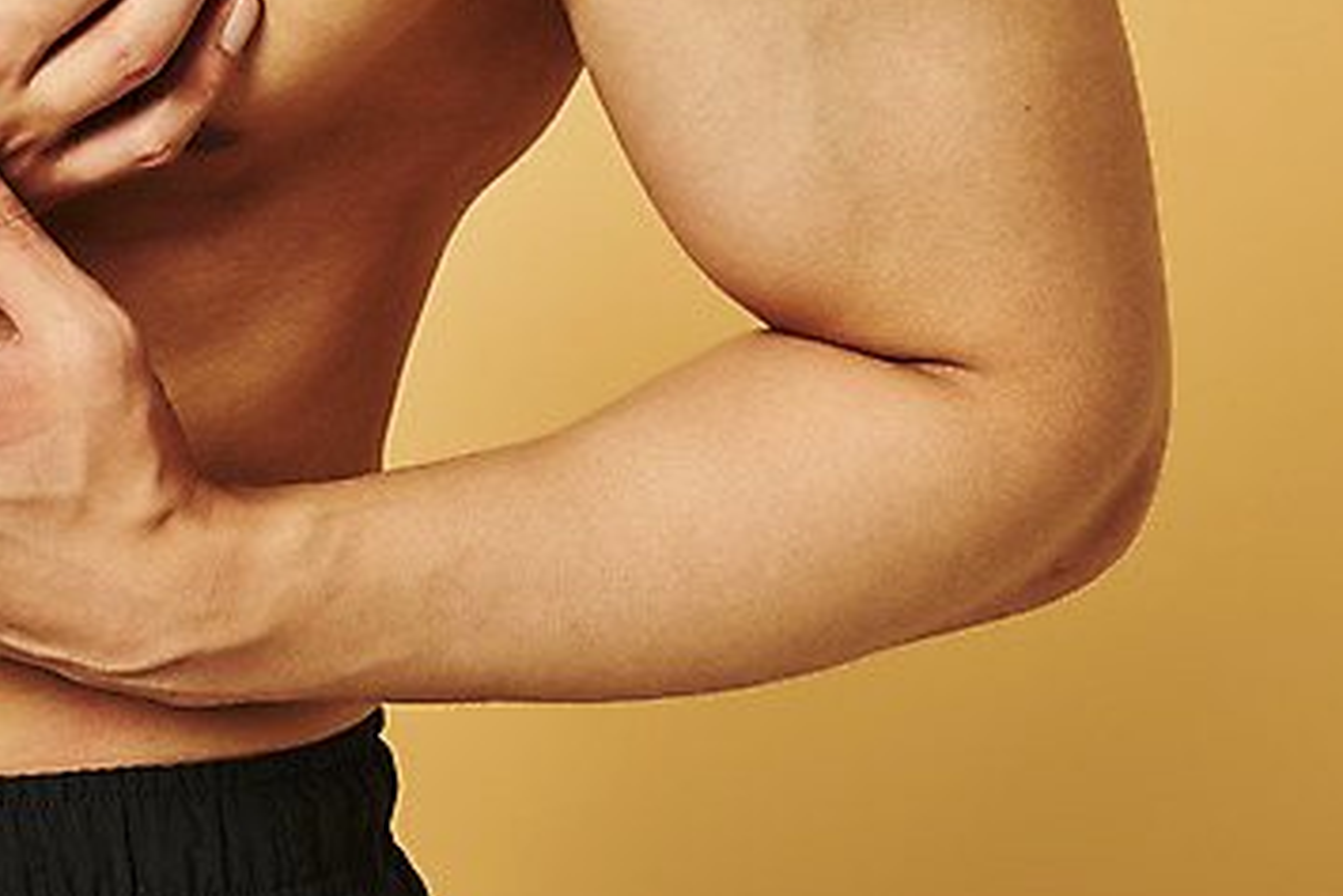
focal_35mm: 177
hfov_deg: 11.6
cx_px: 463
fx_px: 6605
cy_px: 197
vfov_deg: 7.8
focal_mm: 105
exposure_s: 1/125
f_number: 16
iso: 100
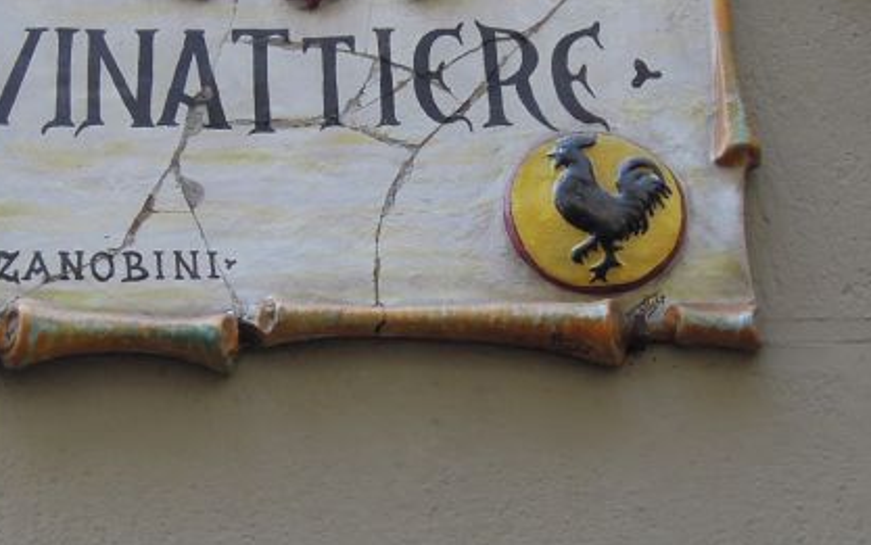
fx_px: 2161
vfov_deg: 14.4
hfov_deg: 22.7
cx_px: 338
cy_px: 232
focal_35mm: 91
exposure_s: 1/80
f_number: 3.2
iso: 160
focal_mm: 6.3
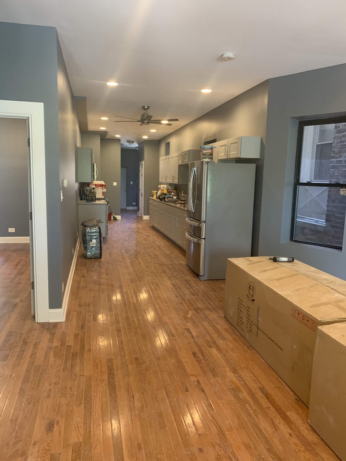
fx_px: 347
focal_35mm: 26
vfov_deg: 67.3
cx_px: 173
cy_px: 230
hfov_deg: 53.1
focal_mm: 4.25
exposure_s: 1/60
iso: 320
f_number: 1.8
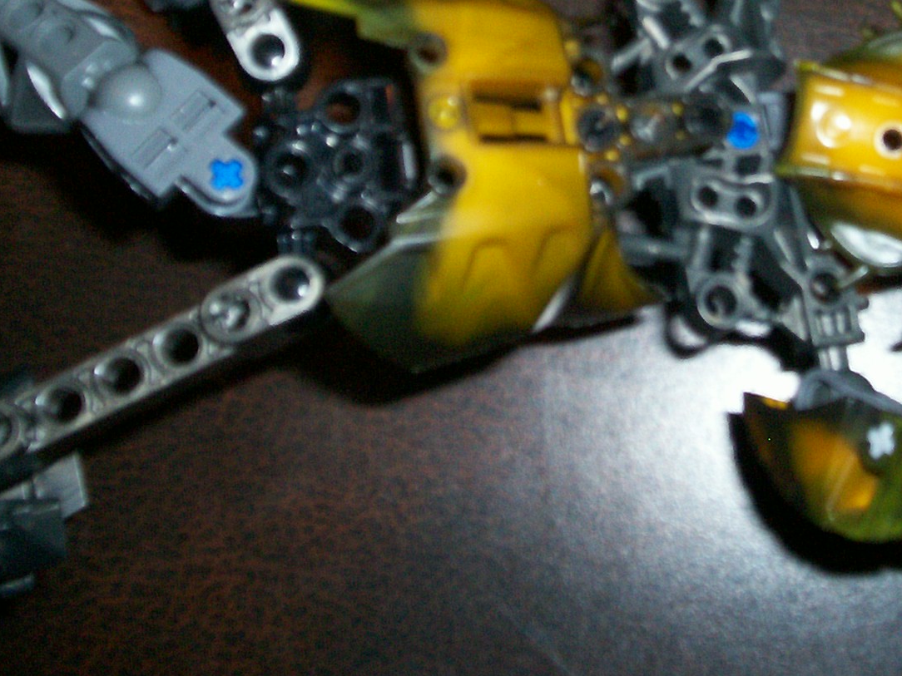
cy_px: 92
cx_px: 610
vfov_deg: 21.2
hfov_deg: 28.4
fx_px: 1772
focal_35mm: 68
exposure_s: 1/64
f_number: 4.5
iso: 140
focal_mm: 5.9
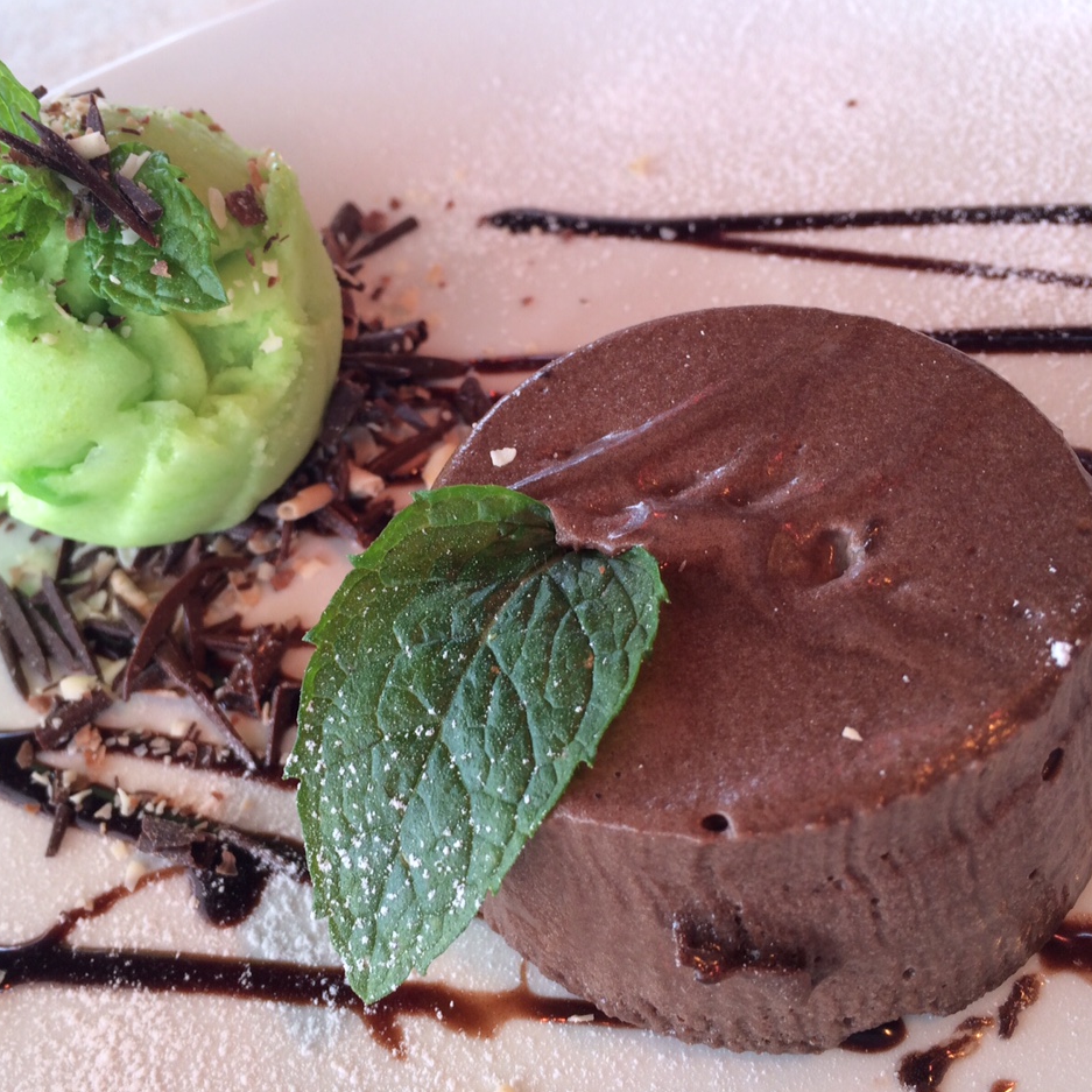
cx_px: 487
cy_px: 538
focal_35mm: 35
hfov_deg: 47.1
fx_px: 1249
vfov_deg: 47.2
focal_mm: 4.15
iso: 32
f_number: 2.2
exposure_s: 1/60
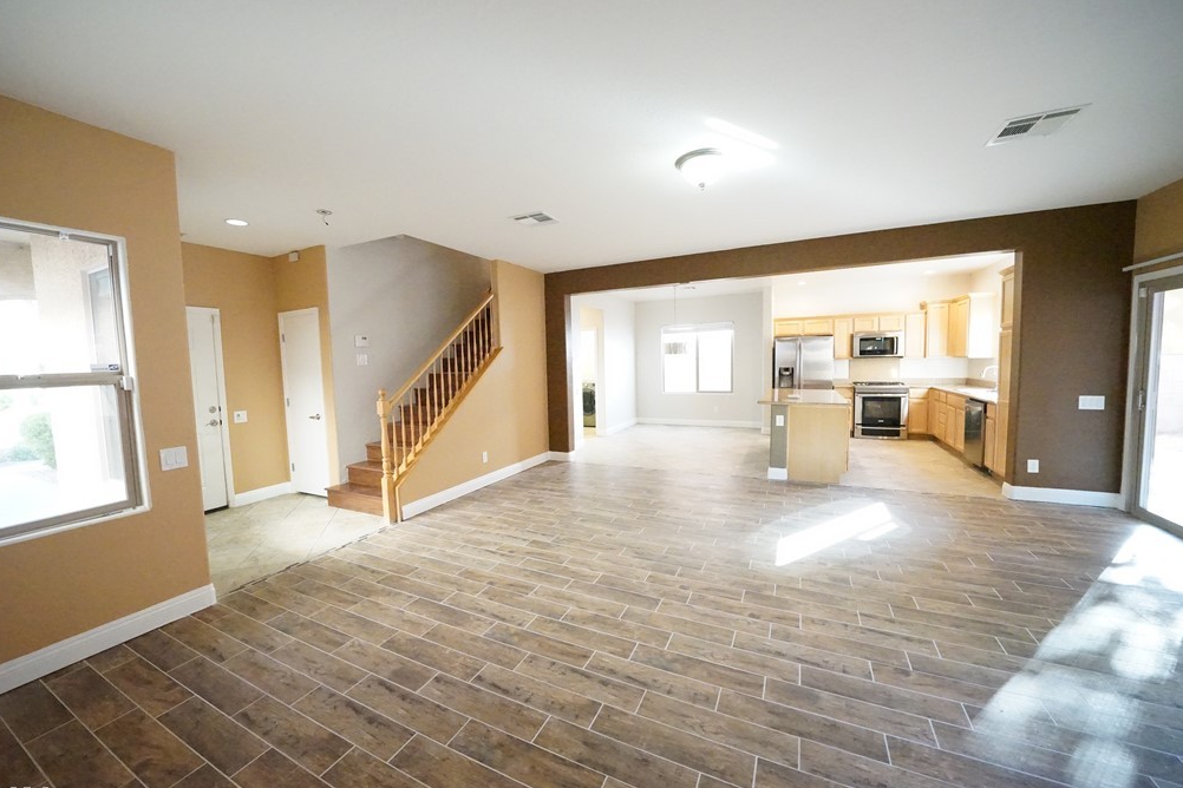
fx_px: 427
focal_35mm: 13
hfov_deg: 108.3
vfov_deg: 85.4
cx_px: 569
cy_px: 388
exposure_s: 1/250
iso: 20000
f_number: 6.3
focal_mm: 12
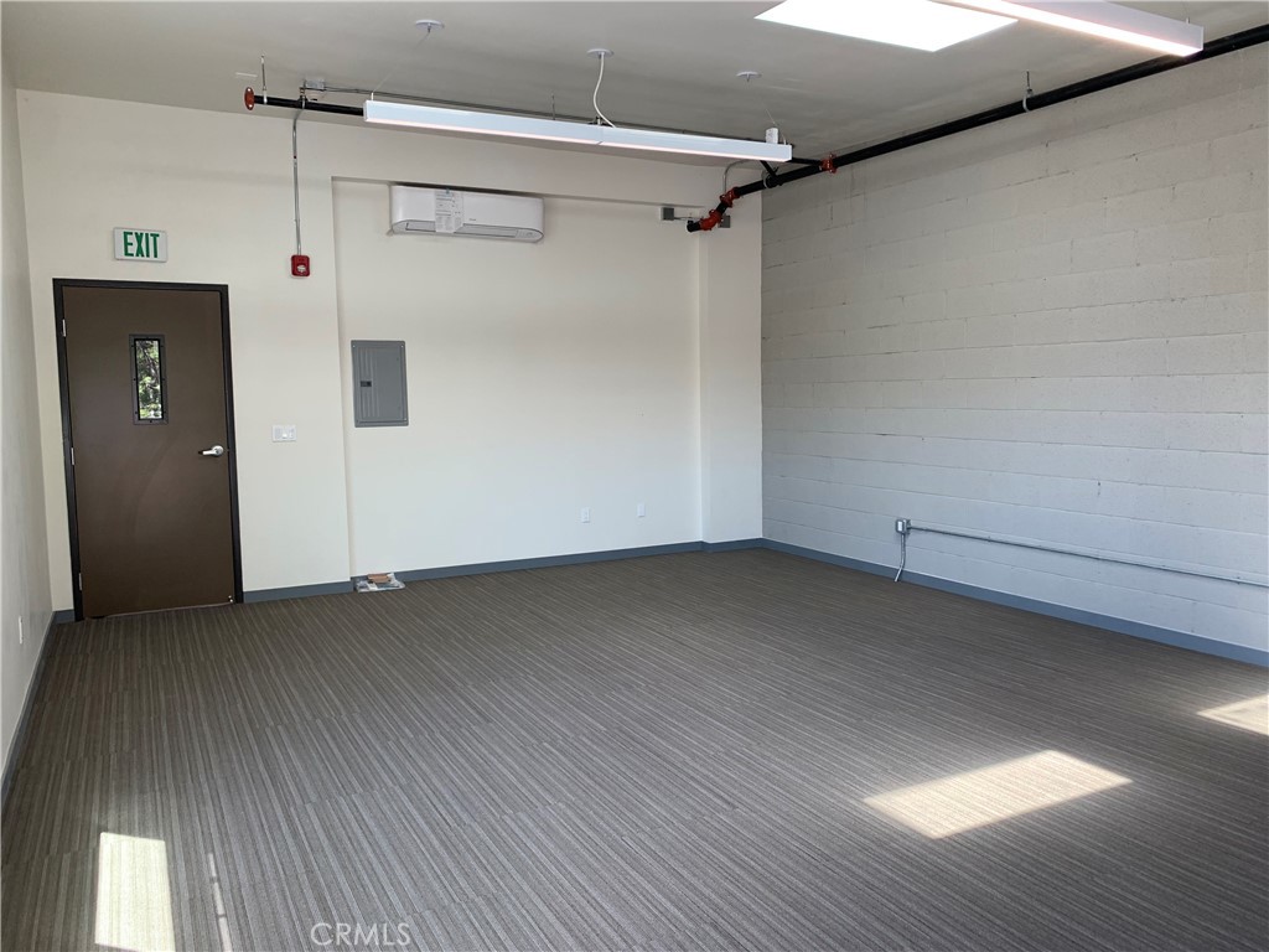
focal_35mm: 26
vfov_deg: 53.1
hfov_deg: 67.3
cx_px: 634
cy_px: 476
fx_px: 953
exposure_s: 1/121
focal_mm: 4.25
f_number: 1.8
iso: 50
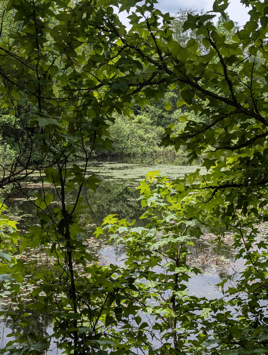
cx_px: 134
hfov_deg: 29.7
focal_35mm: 49
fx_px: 505
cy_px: 178
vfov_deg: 38.9
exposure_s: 1/712
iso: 16
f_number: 1.68
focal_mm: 6.9
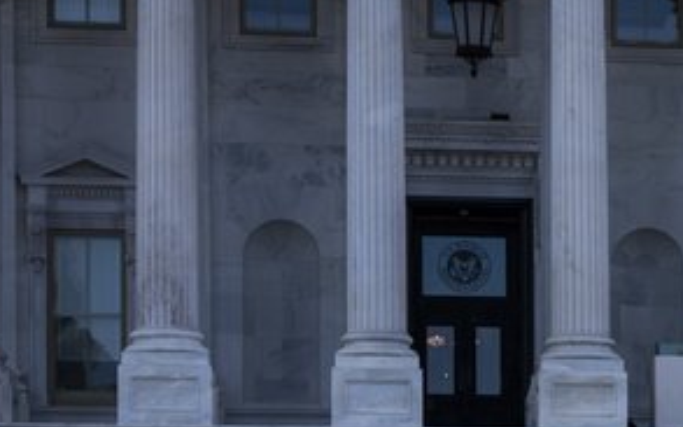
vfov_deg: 6.6
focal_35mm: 197
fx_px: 3666
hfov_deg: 10.4
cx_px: 909
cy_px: 530
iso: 100
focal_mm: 70
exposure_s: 1/500
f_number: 5
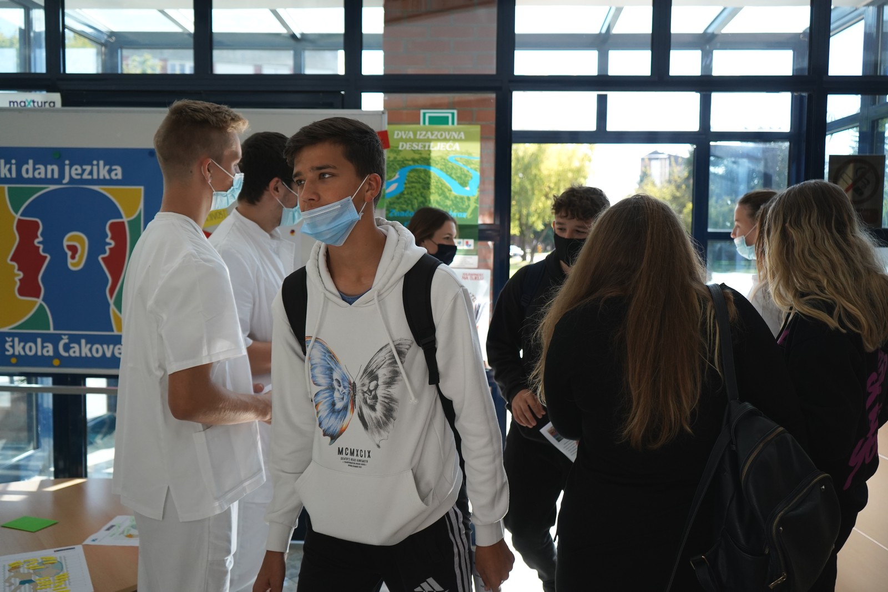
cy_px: 296
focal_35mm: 33
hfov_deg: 57.2
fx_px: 814
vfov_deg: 40.0
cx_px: 444
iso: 1250
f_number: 4
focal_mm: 33
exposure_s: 1/2000
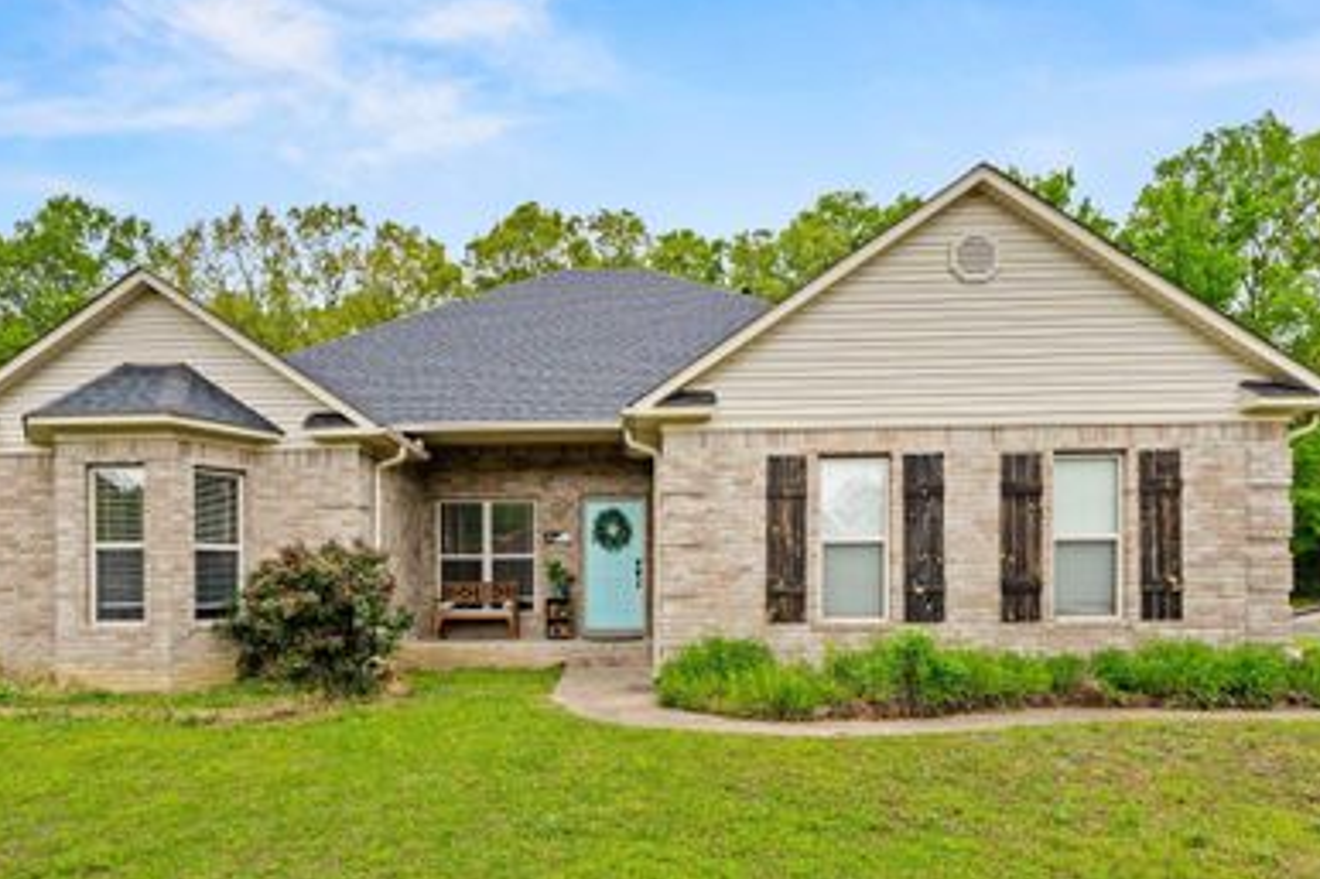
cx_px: 595
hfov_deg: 76.6
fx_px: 832
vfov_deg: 55.5
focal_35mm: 23
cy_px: 498
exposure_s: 1/200
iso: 400
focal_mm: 11.7
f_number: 7.1
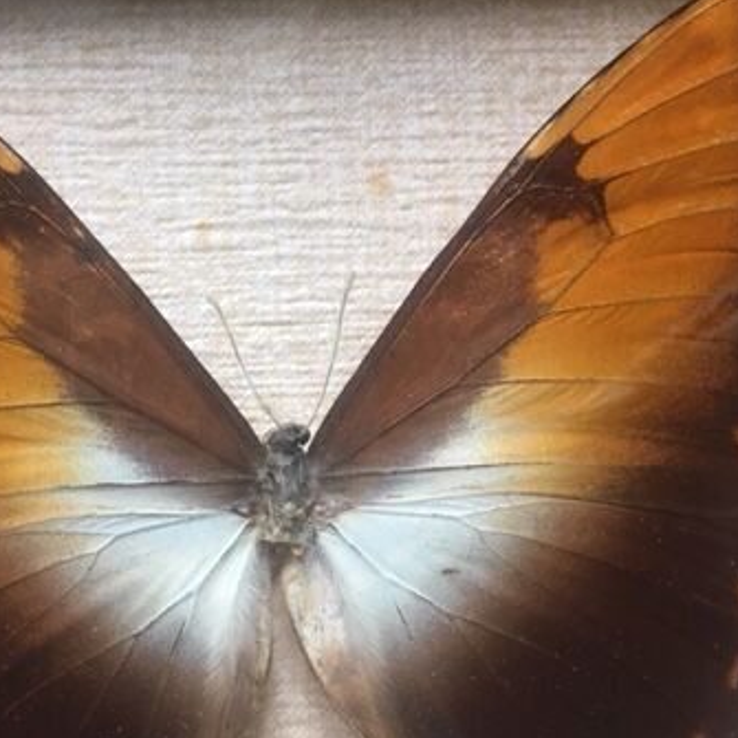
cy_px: 430
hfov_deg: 34.2
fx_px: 1182
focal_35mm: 49
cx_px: 220
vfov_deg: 34.6
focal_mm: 4.15
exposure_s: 1/33
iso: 125
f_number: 2.2
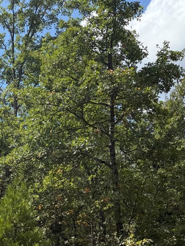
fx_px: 364
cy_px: 244
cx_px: 26
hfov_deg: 27.7
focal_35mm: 51
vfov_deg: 34.3
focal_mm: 6.76
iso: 80
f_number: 1.78
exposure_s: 1/2703
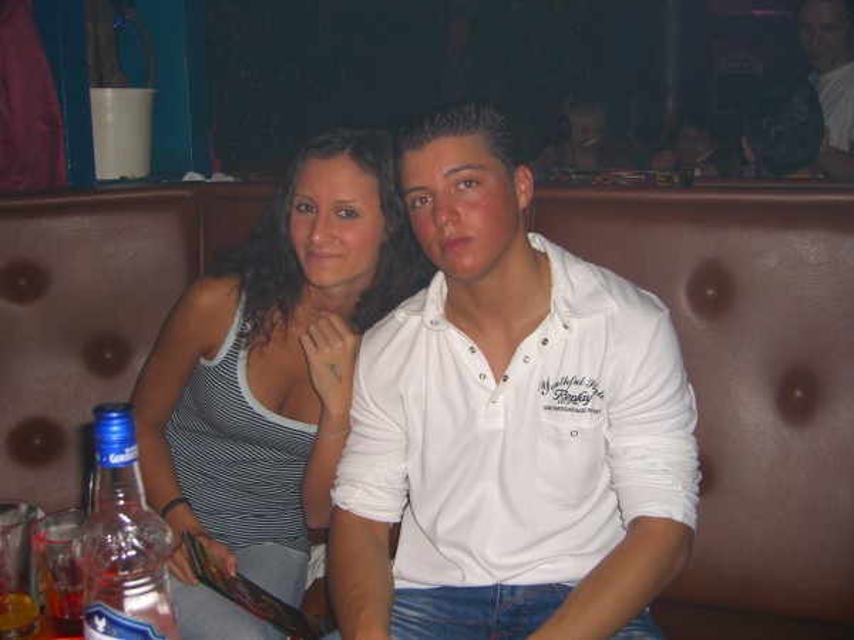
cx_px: 427
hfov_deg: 49.0
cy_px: 320
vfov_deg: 37.7
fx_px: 937
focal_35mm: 38
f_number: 2.8
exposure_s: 1/60
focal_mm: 7.9
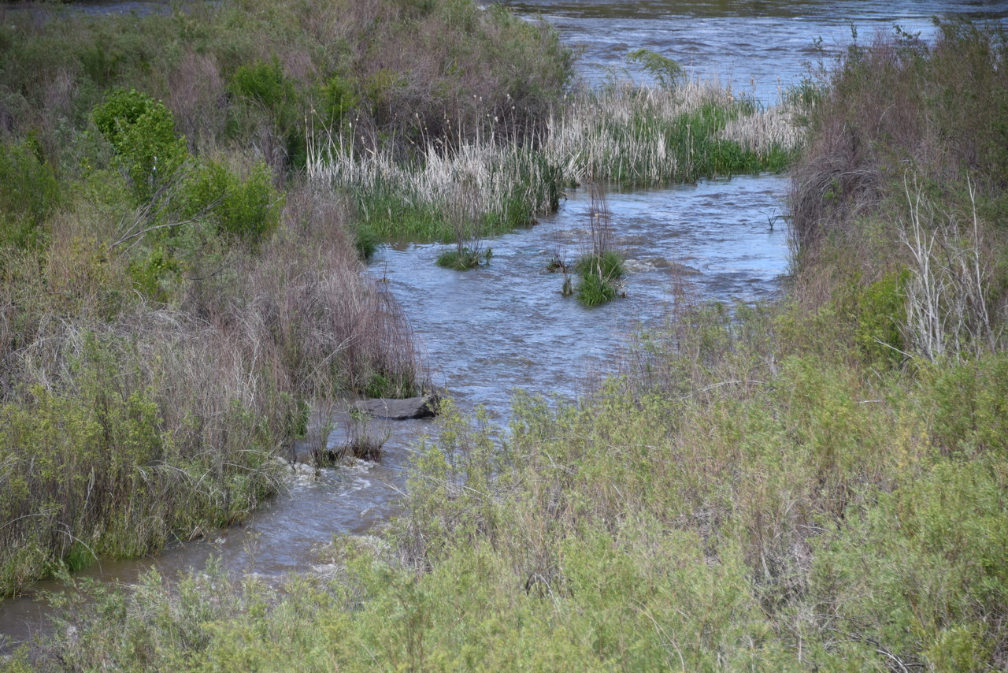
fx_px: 5321
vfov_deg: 7.2
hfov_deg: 10.8
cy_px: 336
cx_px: 504
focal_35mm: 190
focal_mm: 190
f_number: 5.6
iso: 160
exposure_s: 1/400
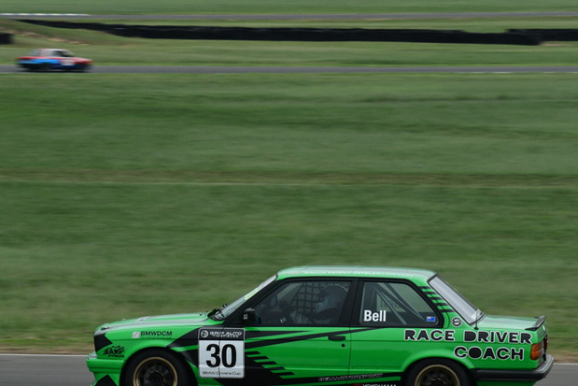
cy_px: 213
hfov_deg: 9.5
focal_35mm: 217
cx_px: 312
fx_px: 3485
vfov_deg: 6.3
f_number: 11
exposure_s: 1/320
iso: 1600
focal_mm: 112
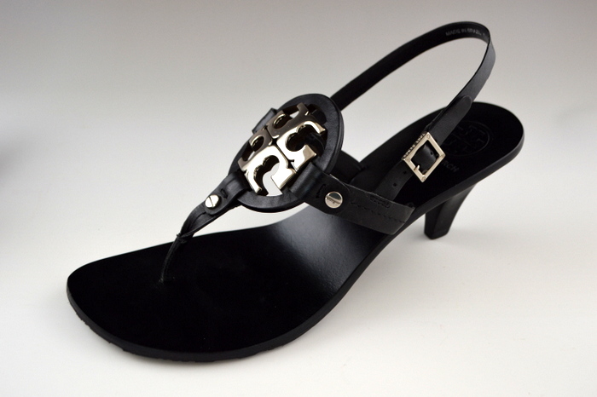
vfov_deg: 34.2
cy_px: 198
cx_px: 298
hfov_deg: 49.6
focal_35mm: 39
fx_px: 646
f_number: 5.6
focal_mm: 26
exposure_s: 1/125
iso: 400
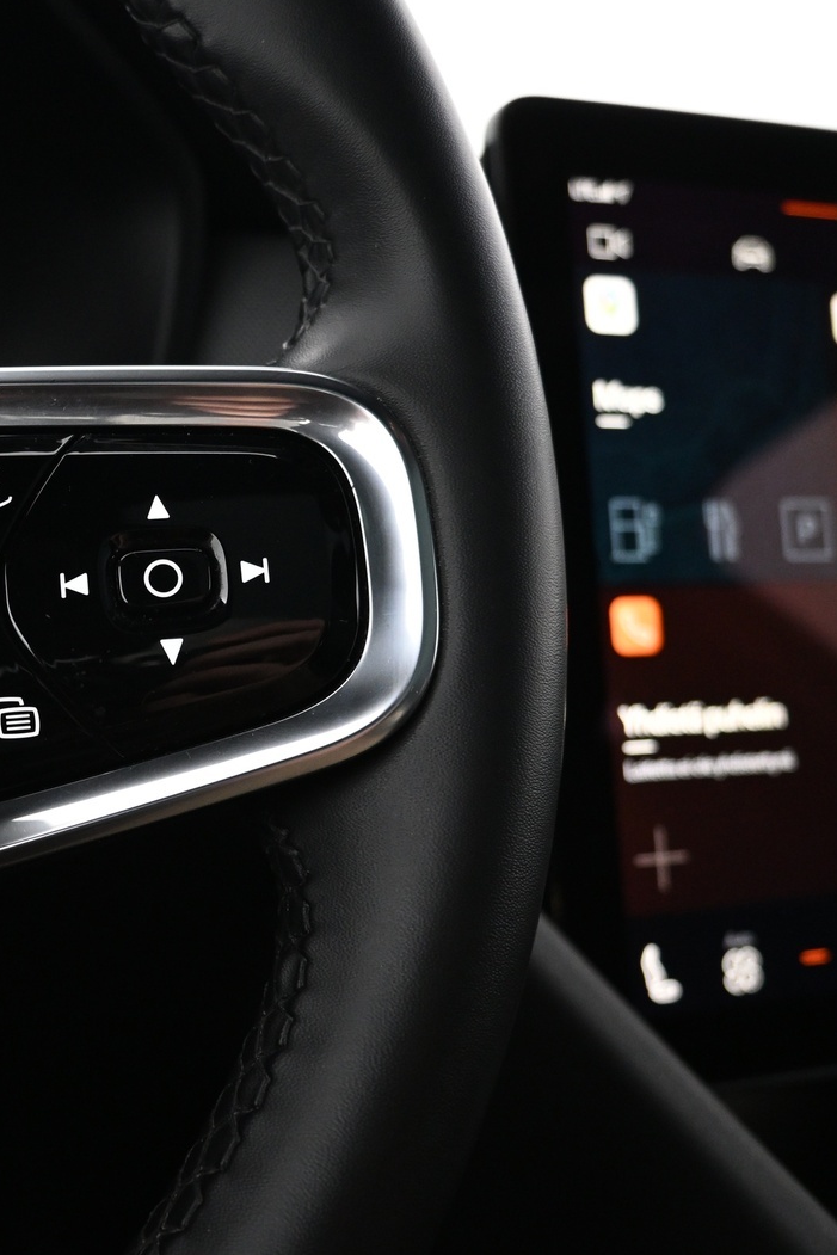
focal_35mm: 37
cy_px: 630
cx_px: 140
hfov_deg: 34.6
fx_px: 1290
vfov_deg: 51.9
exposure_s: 1/25
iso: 1600
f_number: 3.5
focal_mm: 16
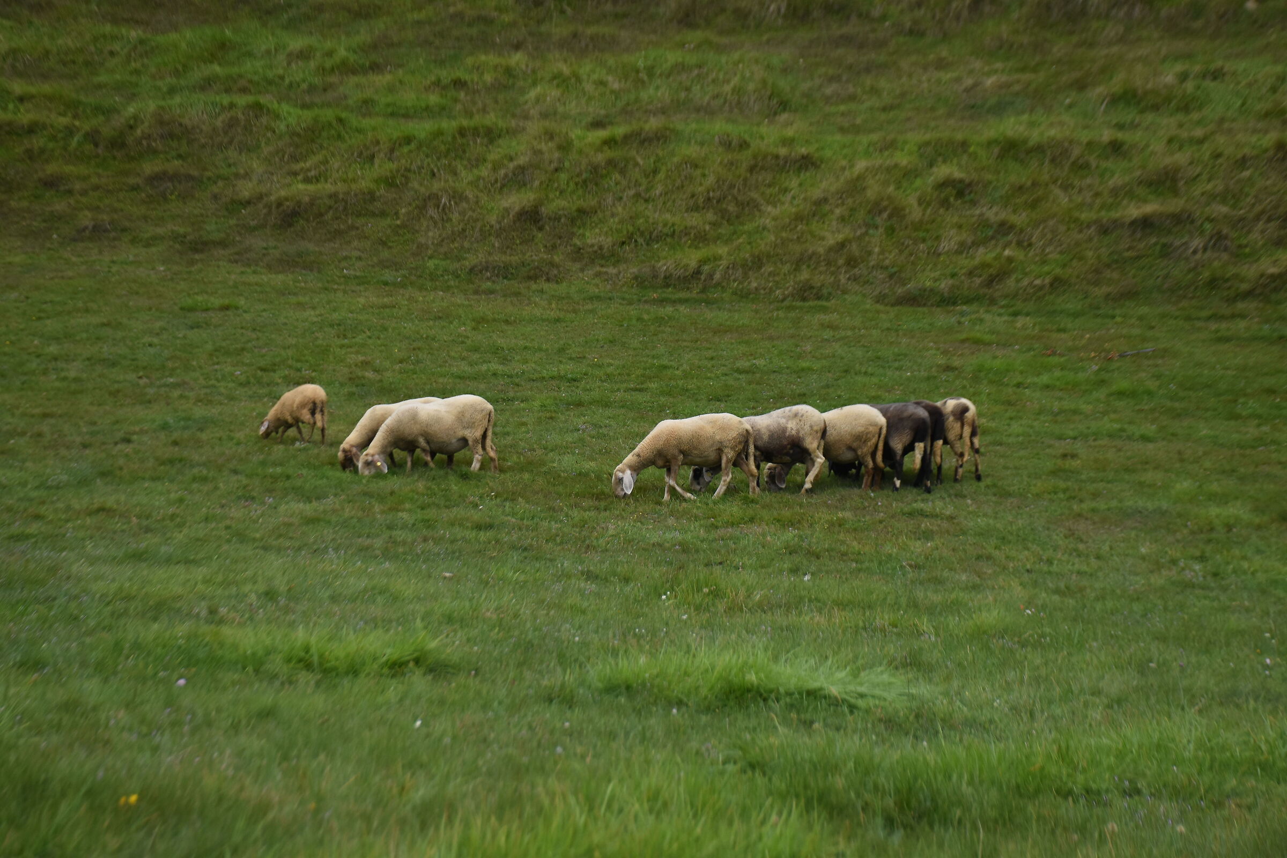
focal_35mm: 93
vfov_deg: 14.7
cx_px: 644
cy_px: 429
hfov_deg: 21.9
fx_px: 3324
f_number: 8
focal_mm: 62
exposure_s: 1/1000
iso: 400
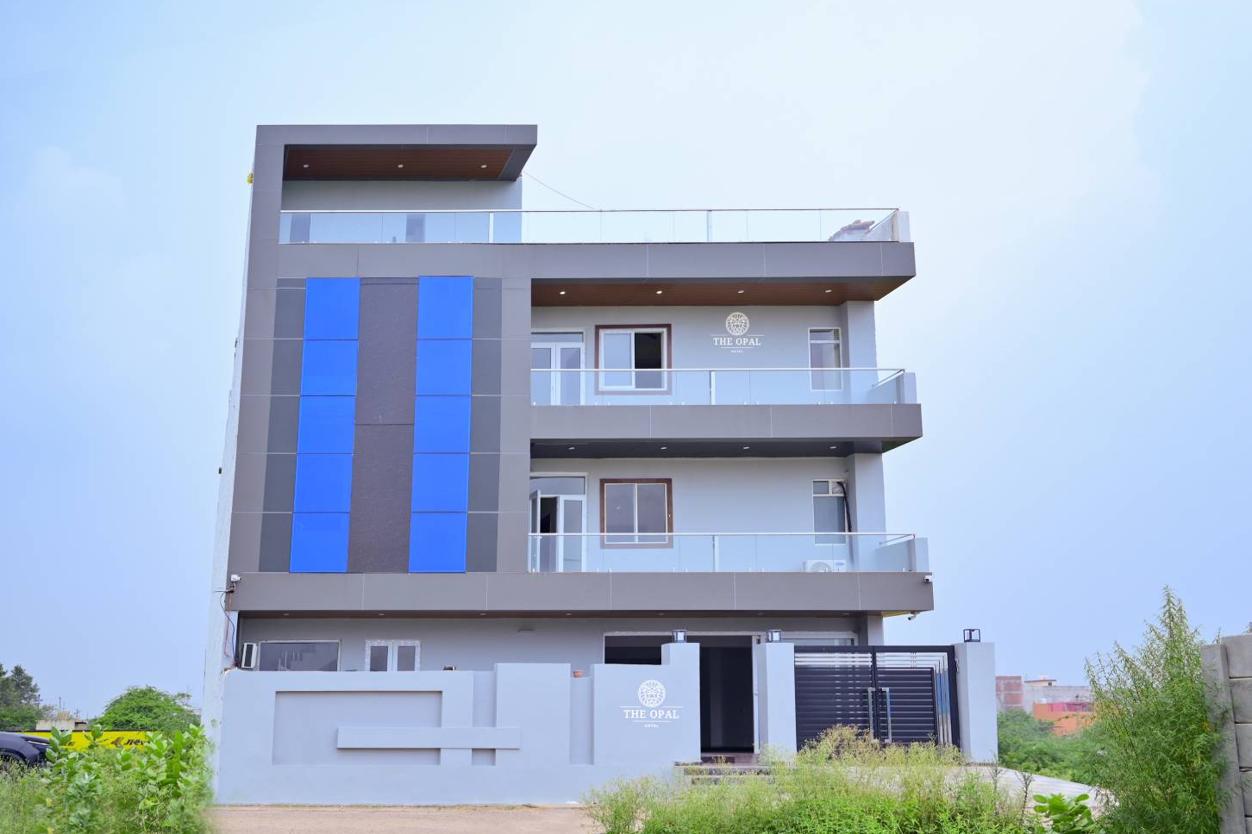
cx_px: 639
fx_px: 1096
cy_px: 421
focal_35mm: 32
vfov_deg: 41.7
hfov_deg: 59.5
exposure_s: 1/250
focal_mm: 30.5
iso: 200
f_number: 4.5
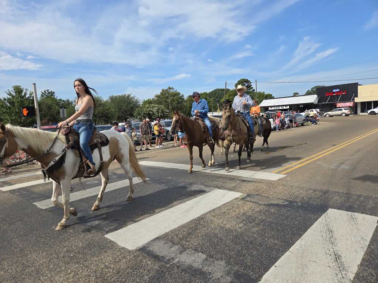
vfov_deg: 58.9
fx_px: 251
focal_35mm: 23
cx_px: 189
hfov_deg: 73.9
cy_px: 142
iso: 25
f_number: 1.8
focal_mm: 5.4
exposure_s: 1/1834
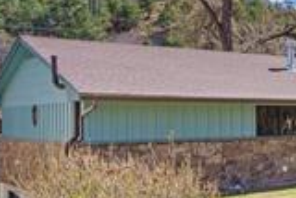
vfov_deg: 20.0
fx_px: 560
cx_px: 475
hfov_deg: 22.6
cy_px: 122
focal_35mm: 68
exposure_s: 1/80
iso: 100
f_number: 11
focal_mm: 17
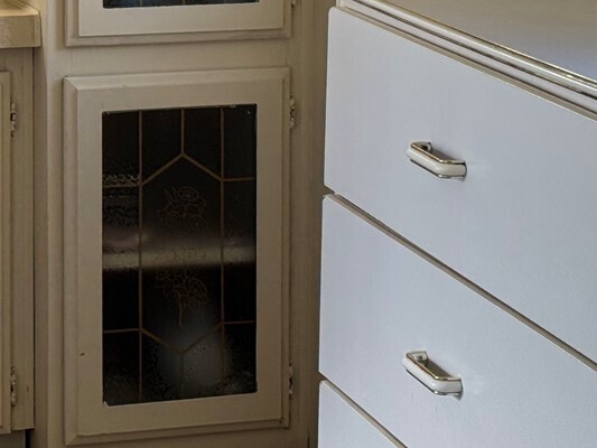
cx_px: 36
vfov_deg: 10.1
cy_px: -96
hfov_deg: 13.6
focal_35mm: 144
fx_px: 2484
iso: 80
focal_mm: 6.76
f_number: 1.78
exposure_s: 1/120
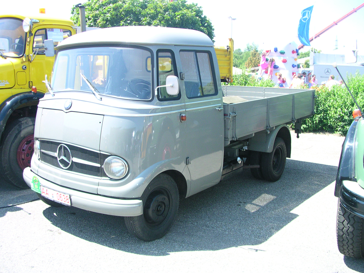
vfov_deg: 38.7
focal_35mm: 37
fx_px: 389
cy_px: 136
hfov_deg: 50.1
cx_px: 182
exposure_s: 1/367
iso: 141
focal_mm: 5.6
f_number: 2.7
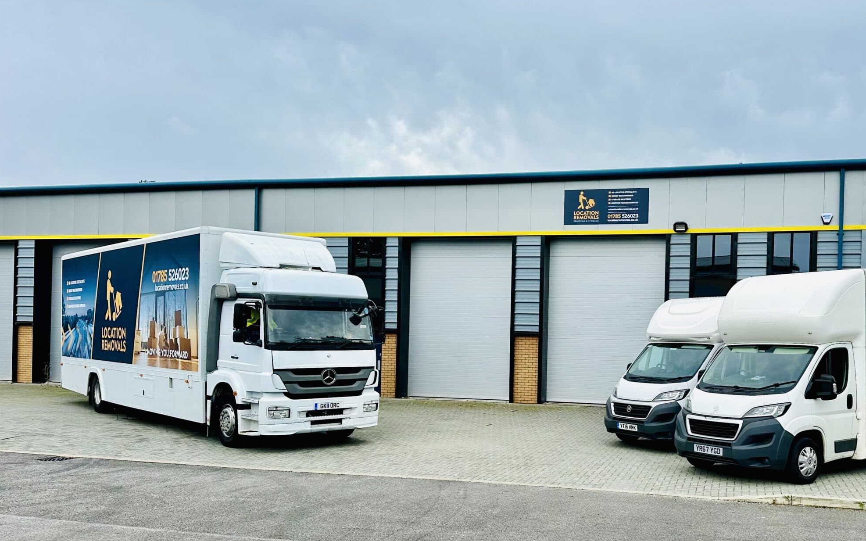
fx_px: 779
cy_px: 328
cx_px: 545
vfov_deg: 38.1
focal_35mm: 33
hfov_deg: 57.4
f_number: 1.78
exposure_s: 1/1949
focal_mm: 6.86
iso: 80
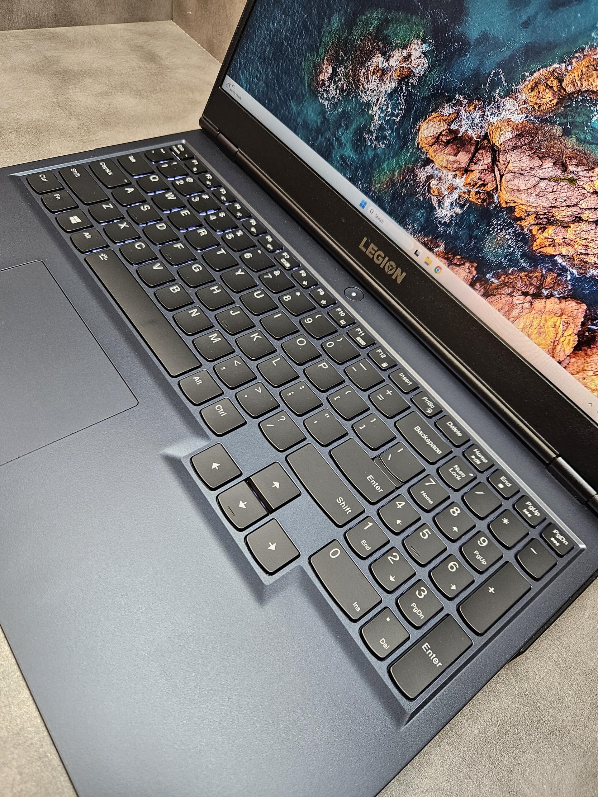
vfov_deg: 73.9
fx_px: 530
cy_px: 398
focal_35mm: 23
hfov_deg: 58.9
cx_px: 299
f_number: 1.8
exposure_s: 1/100
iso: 200
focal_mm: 5.4
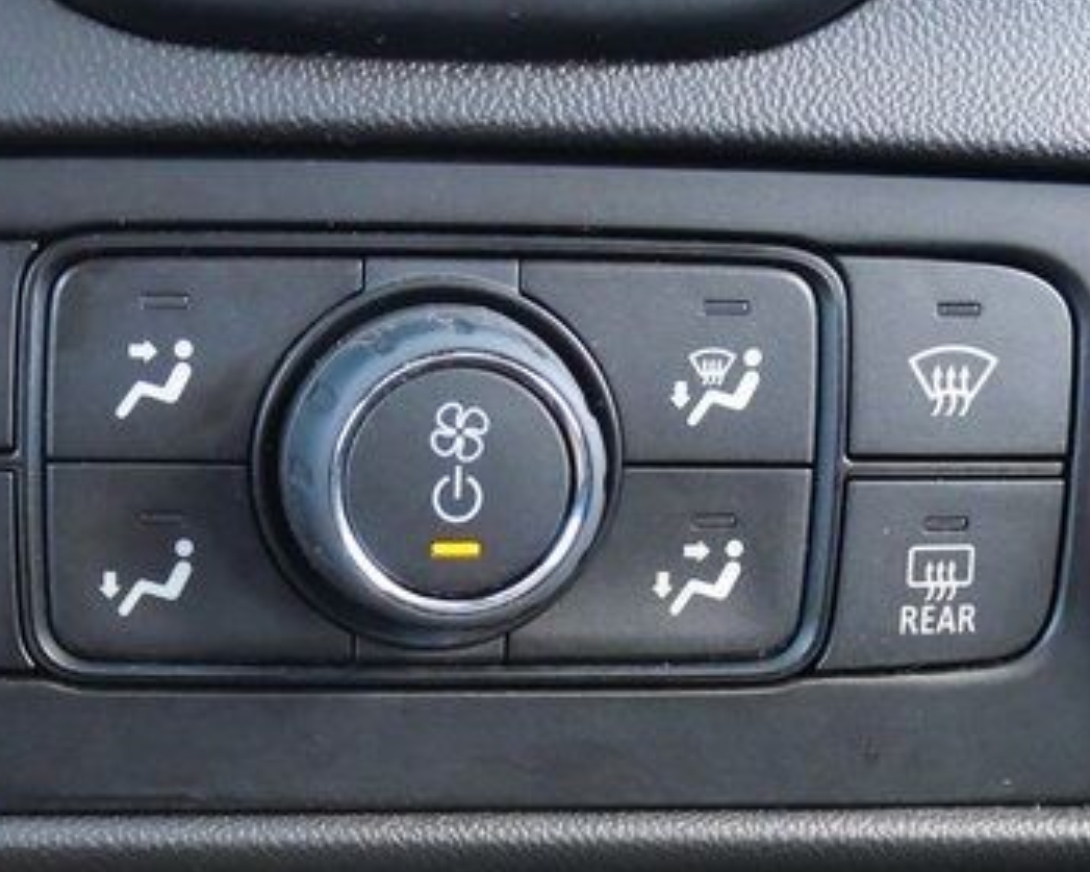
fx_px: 2774
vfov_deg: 17.6
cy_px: 784
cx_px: 306
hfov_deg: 22.1
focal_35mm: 86
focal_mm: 15
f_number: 3.7
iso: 1250
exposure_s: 1/60
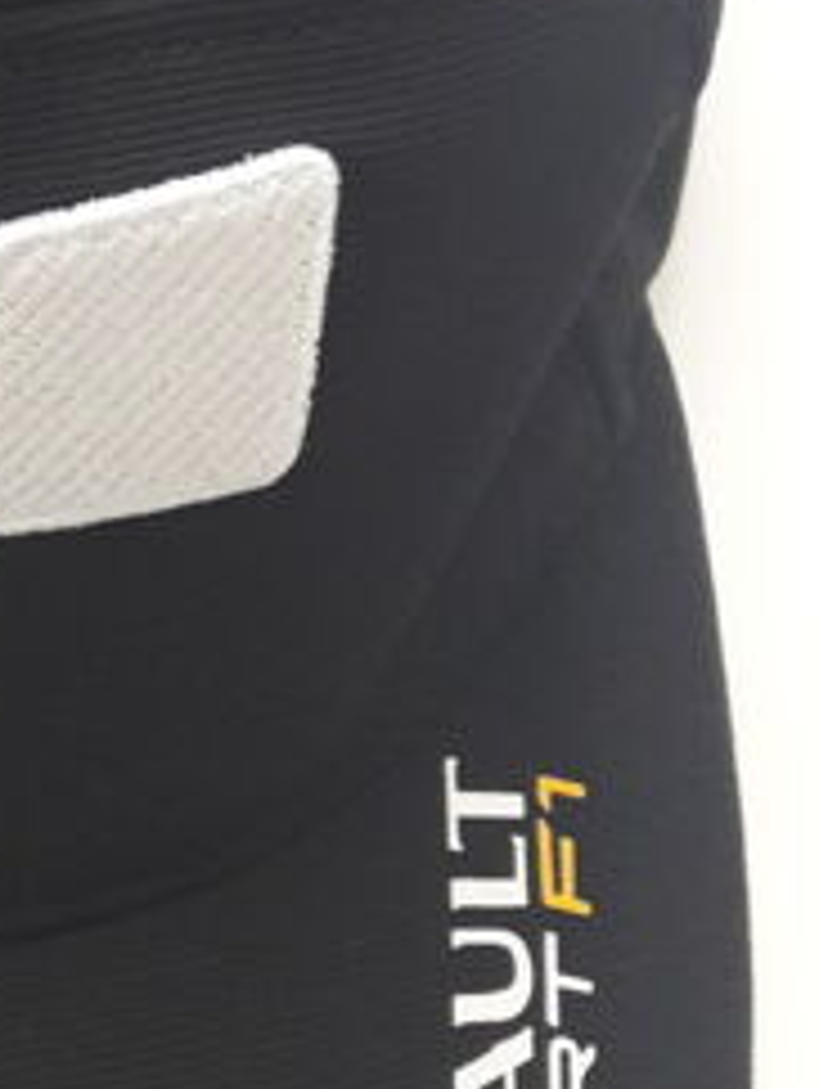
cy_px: 472
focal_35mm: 74
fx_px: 2330
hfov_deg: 19.6
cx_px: 76
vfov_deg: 26.3
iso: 160
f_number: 1.9
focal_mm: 3.7
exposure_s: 1/17
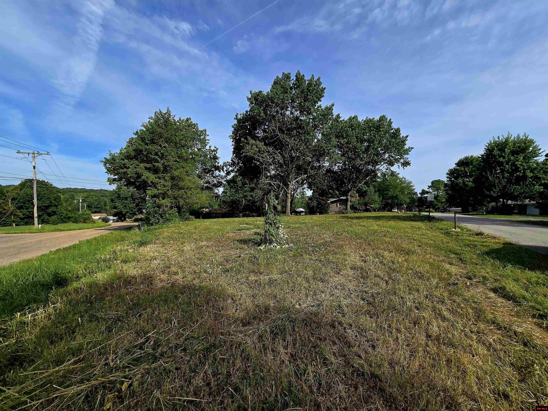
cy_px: 206
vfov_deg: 89.9
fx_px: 206
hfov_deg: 106.2
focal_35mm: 13
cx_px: 274
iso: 50
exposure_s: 1/2000
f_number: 2.2
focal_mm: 2.2
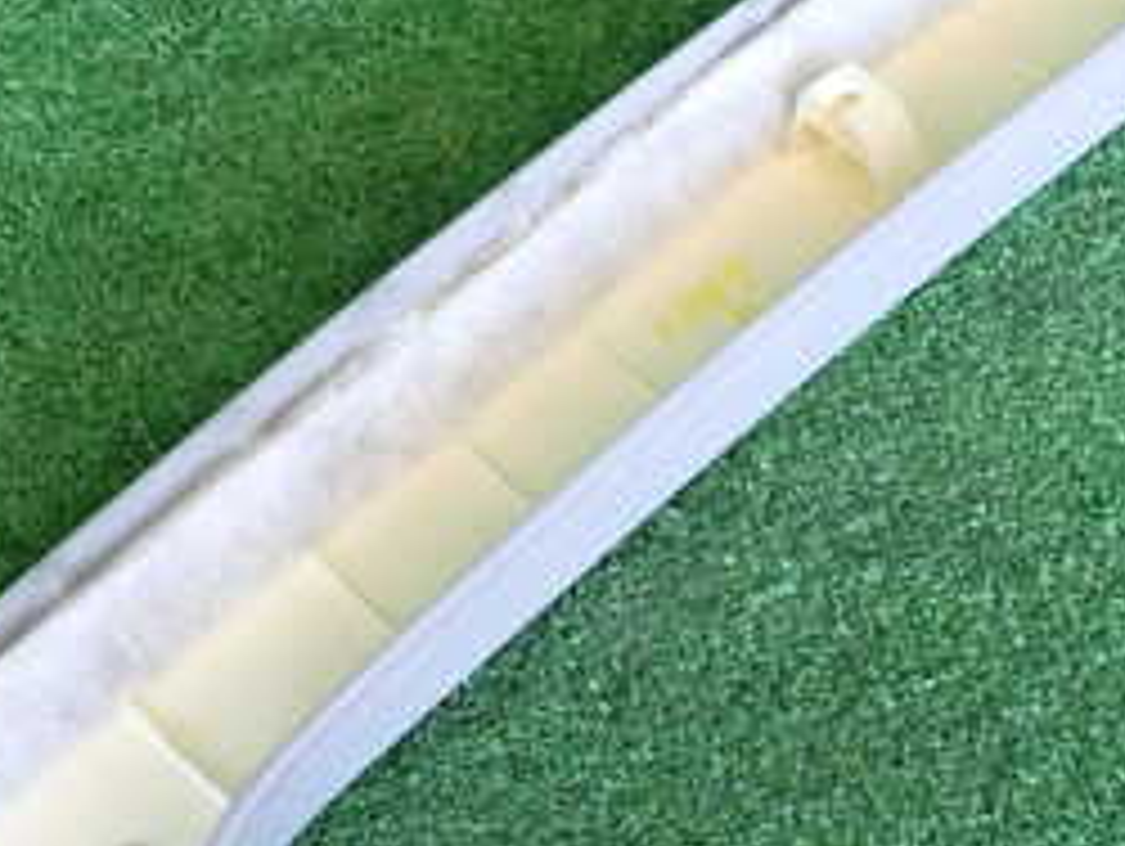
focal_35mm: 72
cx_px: 634
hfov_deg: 27.0
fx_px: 2342
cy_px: 315
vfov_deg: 20.4
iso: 250
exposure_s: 1/30
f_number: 2.3
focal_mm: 5.4
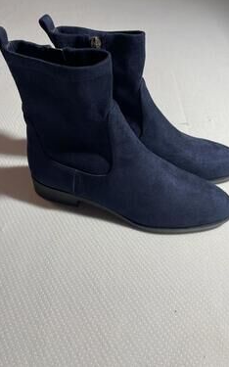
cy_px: 182
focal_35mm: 28
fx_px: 280
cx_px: 121
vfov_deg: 66.5
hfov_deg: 44.5
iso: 32
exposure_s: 1/120
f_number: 1.6
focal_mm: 4.2
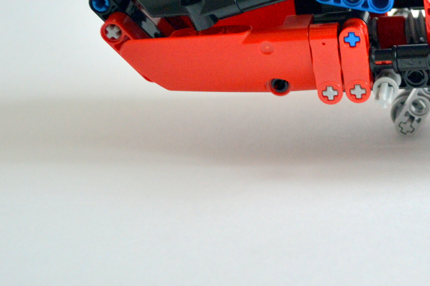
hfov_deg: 18.2
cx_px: 479
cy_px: 41
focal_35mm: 108
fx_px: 1289
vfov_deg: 12.6
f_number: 4.8
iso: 800
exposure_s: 1/13
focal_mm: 32
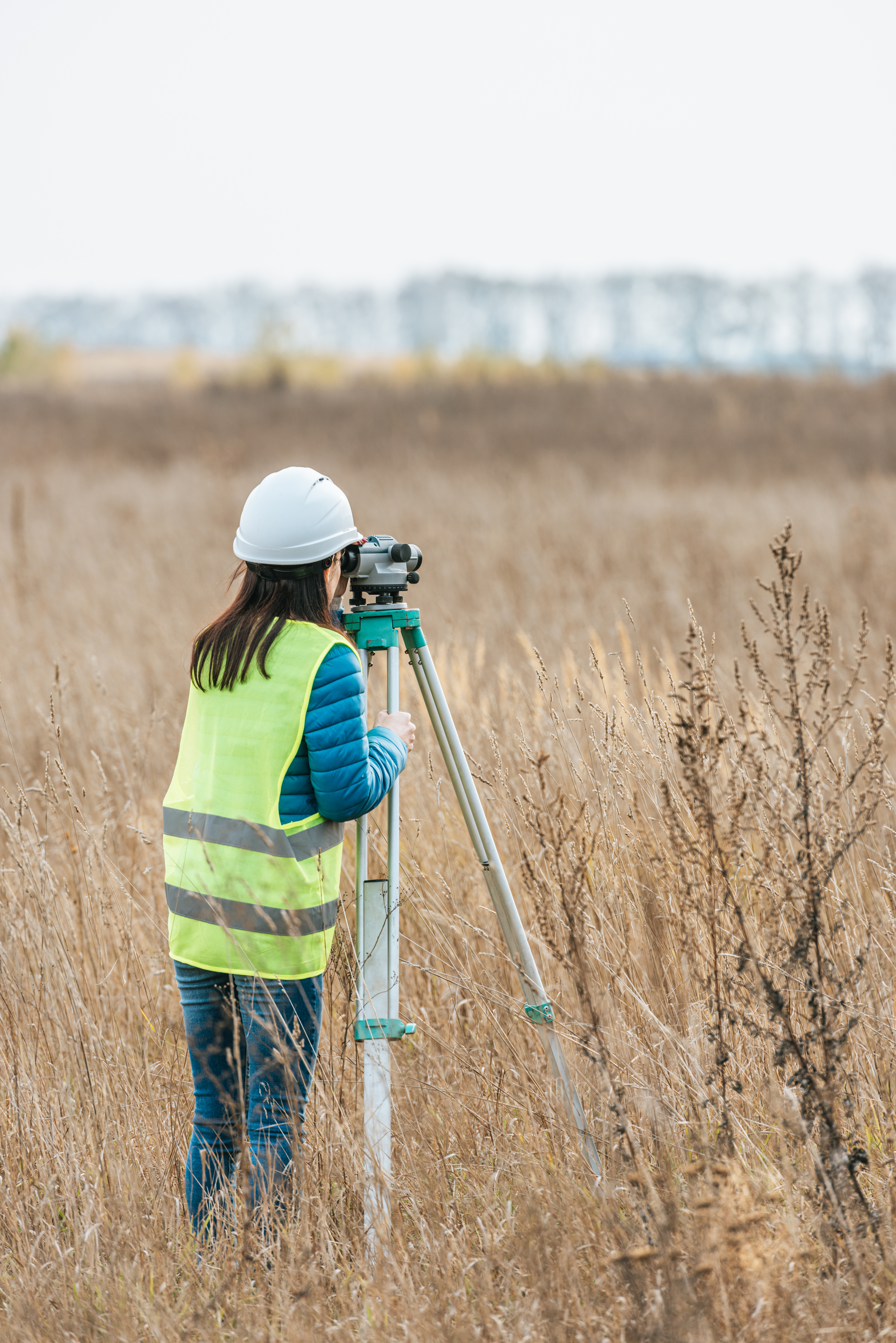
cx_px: 448
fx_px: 7460
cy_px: 672
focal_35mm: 200
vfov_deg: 10.3
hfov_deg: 6.9
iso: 125
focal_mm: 200
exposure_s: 1/250
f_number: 4.5
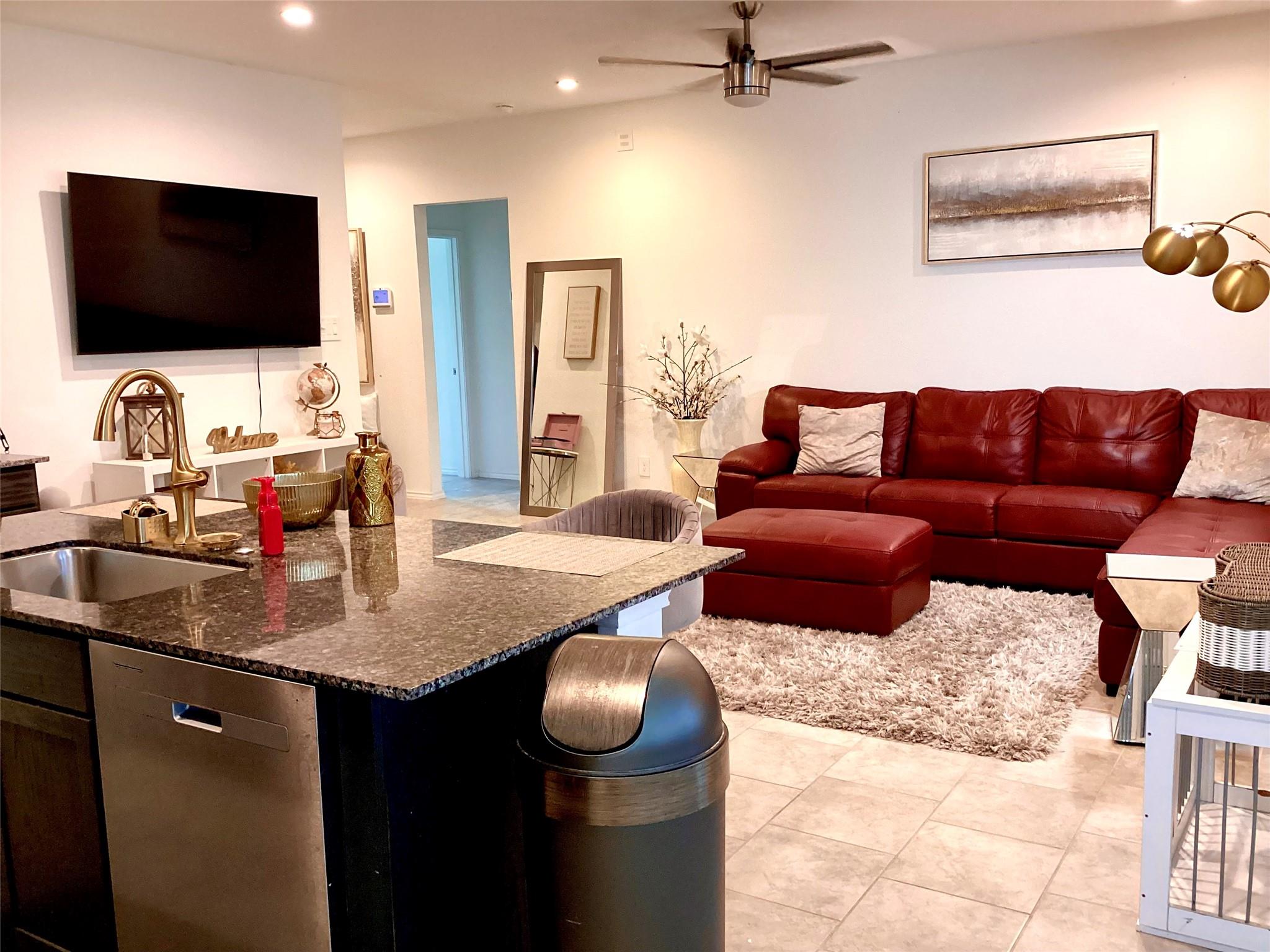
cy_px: 476
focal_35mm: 31
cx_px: 635
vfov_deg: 45.4
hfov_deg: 58.4
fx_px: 1137
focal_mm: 3.3
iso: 250
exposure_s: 1/40
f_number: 2.4
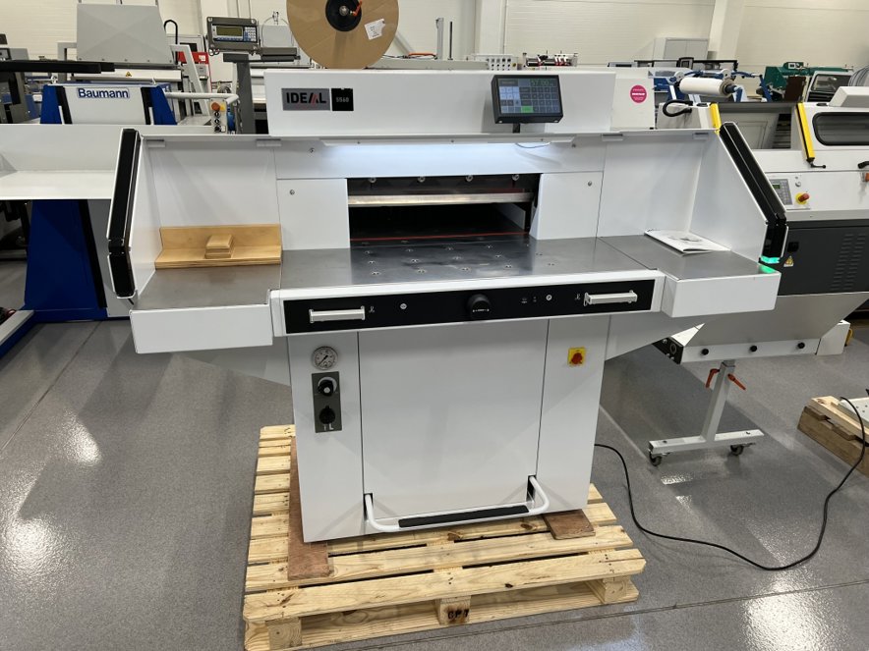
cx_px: 434
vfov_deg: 53.1
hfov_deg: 67.3
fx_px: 653
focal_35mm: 26
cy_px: 326
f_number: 1.5
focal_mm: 5.7
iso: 125
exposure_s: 1/121
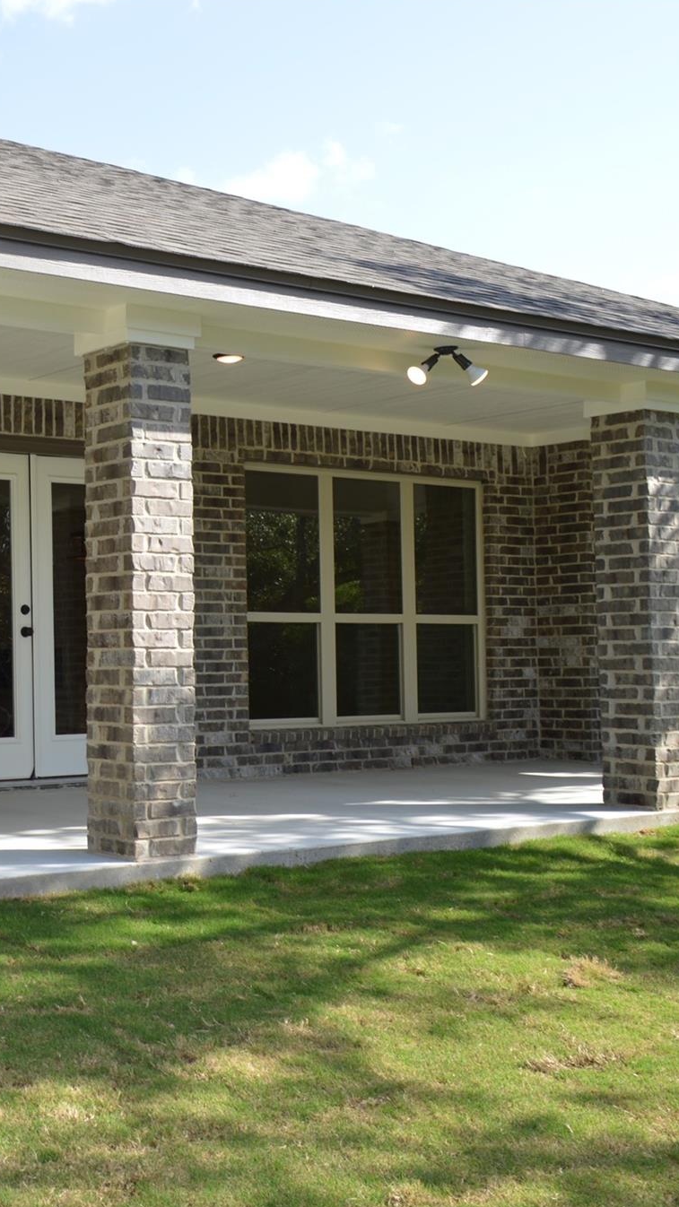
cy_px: 603
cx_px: -84
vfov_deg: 47.4
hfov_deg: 25.5
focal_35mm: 43
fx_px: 1377
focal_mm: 18
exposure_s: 1/100
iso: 100
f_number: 8
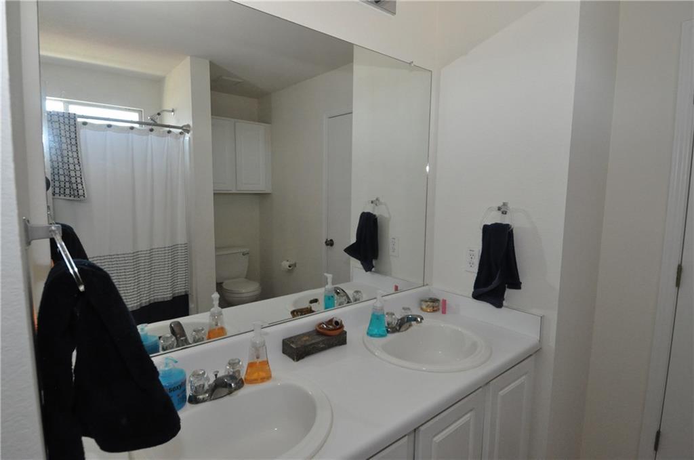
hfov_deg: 90.1
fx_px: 346
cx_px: 347
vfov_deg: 67.2
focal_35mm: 18
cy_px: 230
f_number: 7.1
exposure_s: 1/60
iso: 2000
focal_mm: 12
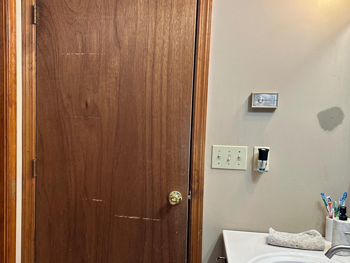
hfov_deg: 42.1
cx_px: 104
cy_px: 147
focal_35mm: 44
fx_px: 445
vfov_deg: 32.8
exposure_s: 1/120
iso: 125
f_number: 1.78
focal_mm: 6.86
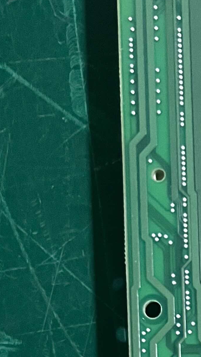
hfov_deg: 12.0
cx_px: 334
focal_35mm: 95
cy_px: 566
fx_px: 900
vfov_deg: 19.1
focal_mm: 5.7
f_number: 1.5
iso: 500
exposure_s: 1/33
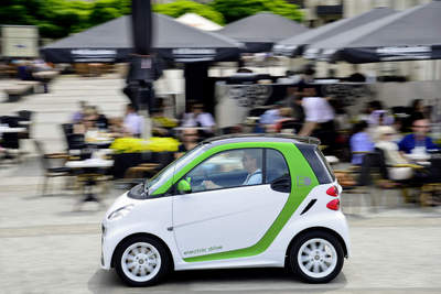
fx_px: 1287
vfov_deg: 13.1
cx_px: 220
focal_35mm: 105
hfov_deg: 19.4
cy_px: 147
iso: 100
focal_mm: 105
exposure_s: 1/30
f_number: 8
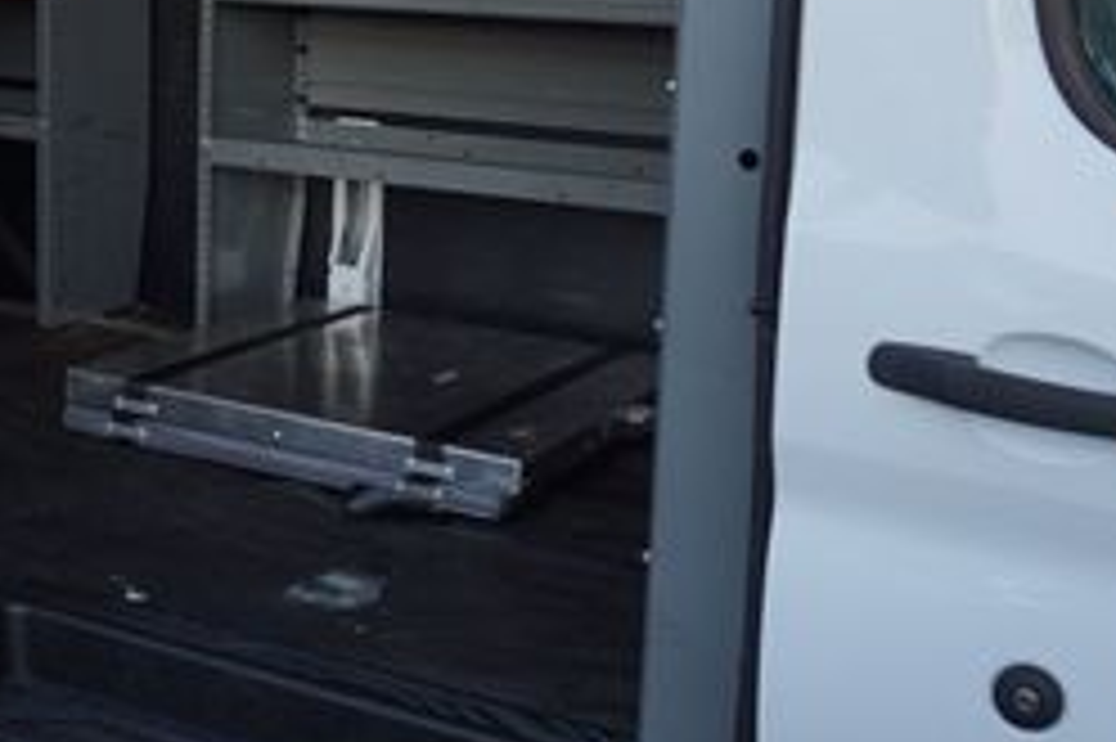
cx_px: 176
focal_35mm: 62
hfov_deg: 31.3
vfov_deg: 21.5
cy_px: 94
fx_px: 1921
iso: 100
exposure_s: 1/60
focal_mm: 16
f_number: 4.5
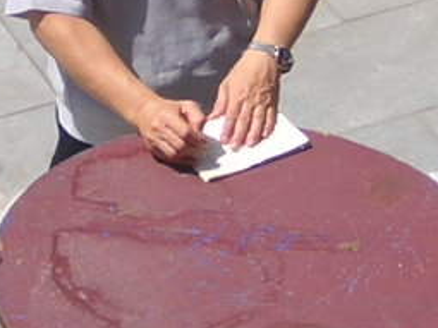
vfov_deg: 4.0
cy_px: -24
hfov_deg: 5.3
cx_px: 82
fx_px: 4730
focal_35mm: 374
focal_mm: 12.1
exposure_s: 1/440
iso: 100
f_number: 4.3
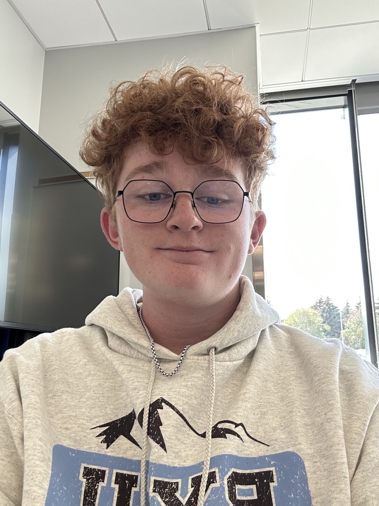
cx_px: 190
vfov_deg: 60.0
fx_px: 438
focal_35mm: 30
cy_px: 253
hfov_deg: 46.8
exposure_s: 1/60
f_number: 1.9
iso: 125
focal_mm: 2.69
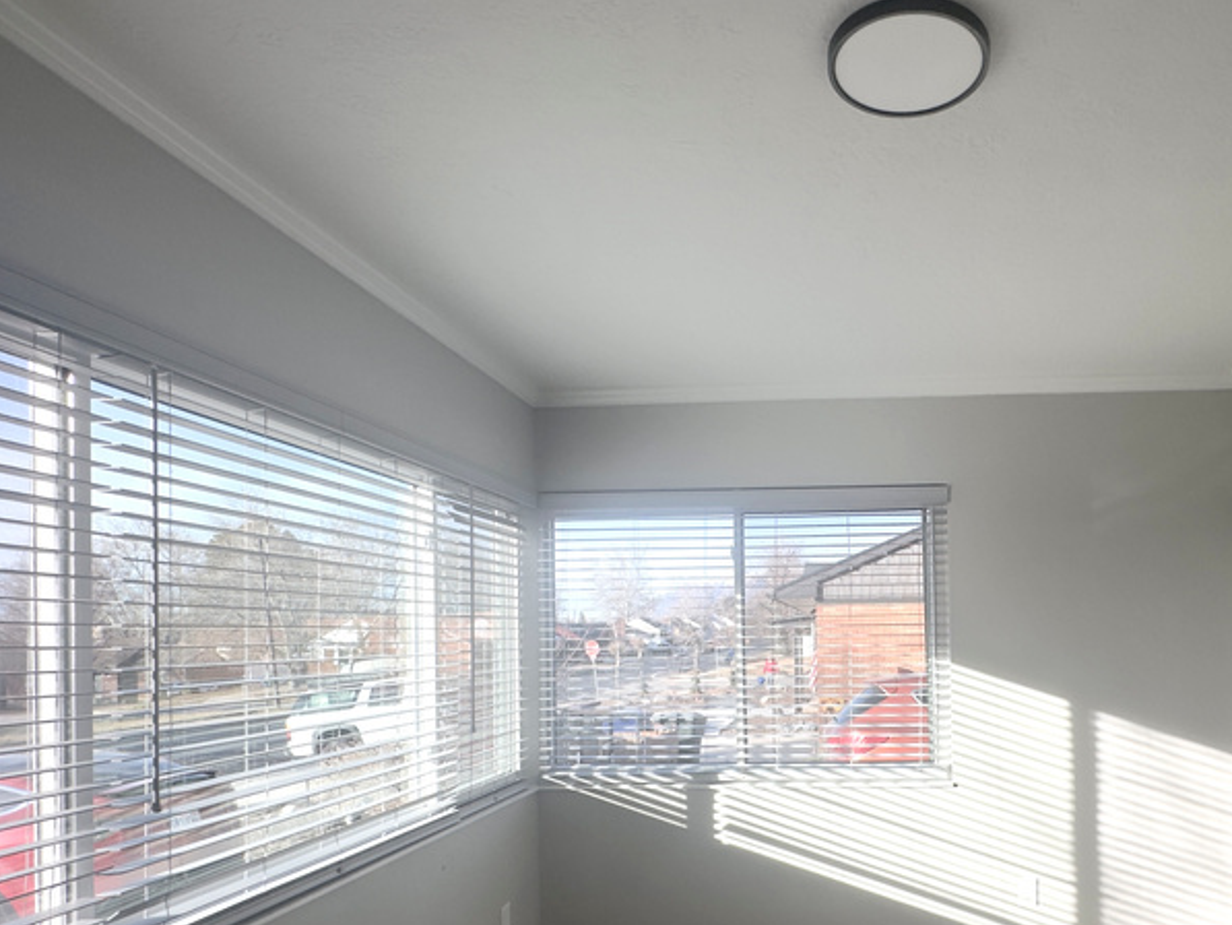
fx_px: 854
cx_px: 836
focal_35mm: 24
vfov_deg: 55.5
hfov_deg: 69.3
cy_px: 624
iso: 40
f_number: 2.2
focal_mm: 2.22
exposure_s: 1/371
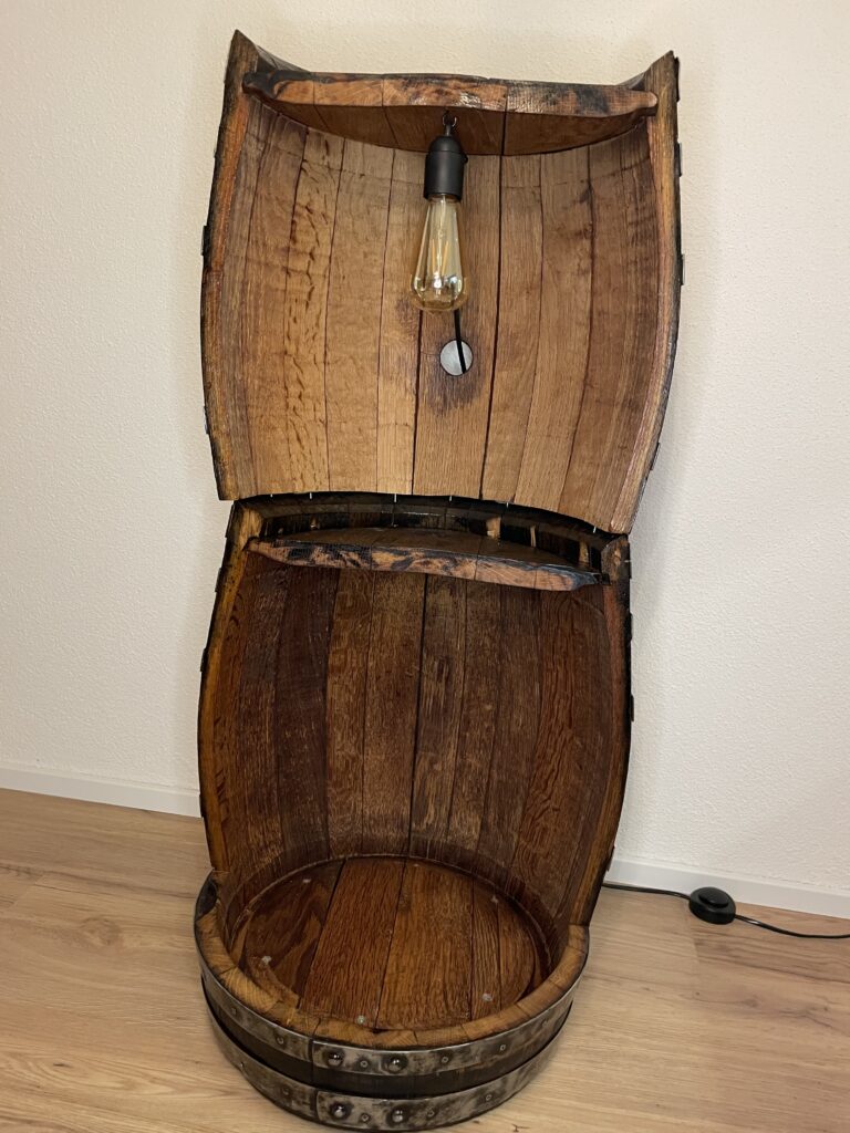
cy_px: 566
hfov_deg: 53.1
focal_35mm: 26
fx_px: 851
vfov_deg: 67.3
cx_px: 425
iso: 250
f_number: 1.6
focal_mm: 4.2
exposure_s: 1/50
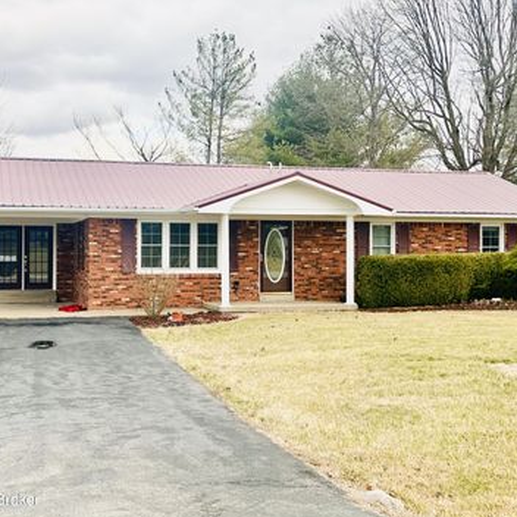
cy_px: 249
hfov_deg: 38.3
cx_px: 261
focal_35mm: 44
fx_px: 743
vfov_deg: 38.3
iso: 80
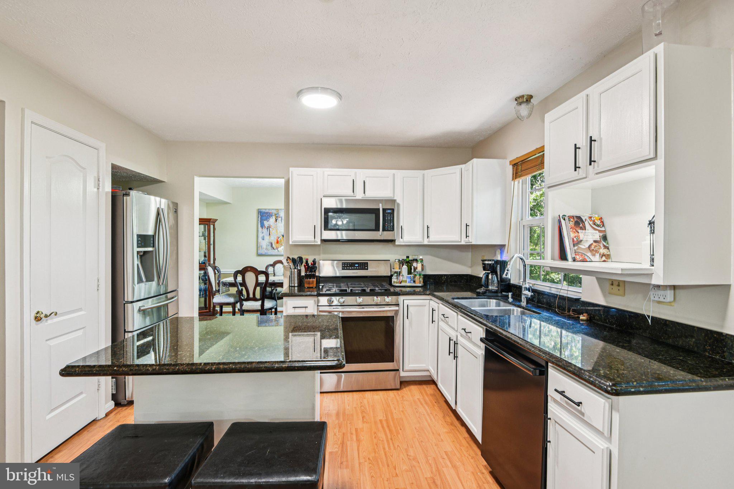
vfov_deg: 73.7
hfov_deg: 96.7
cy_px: 244
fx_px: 326
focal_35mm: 16
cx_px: 367
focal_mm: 16
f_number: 8
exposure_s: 1/8
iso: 400
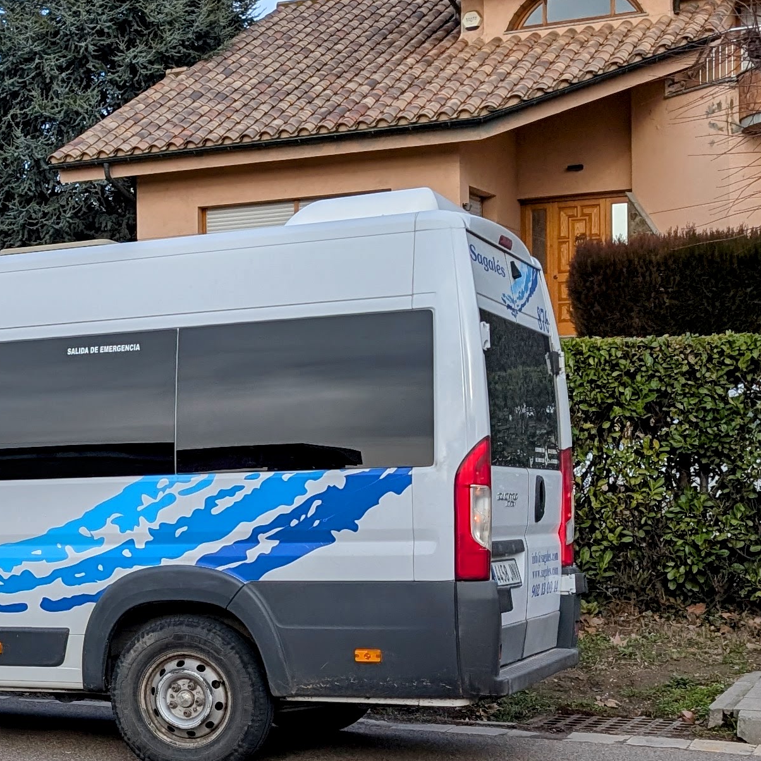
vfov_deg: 23.8
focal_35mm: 72
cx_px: -75
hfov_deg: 22.6
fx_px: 1791
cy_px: 532
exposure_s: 1/534
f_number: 1.68
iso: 20
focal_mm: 6.9
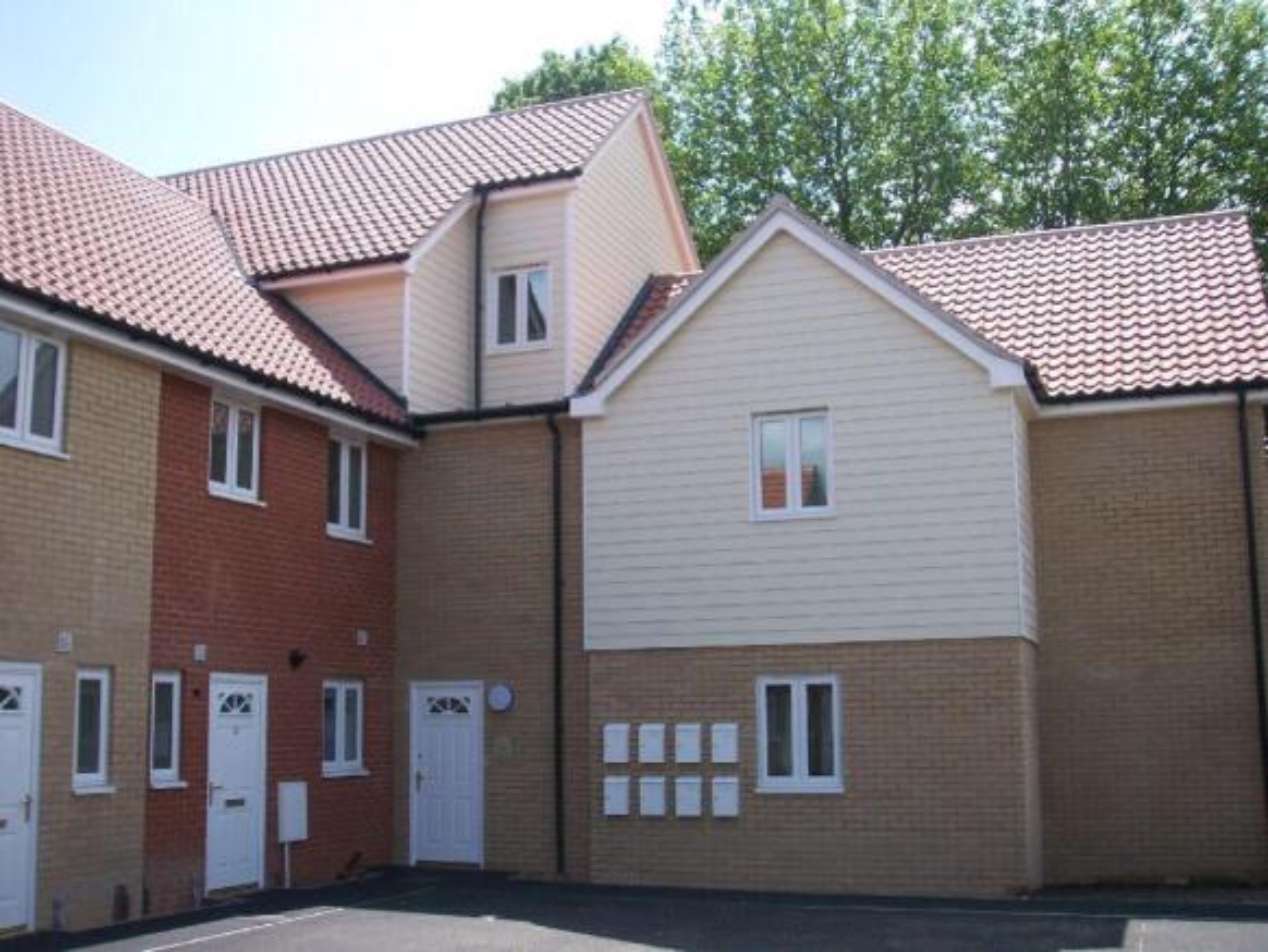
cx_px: 634
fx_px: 1393
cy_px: 476
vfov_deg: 37.7
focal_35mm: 38
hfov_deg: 49.0
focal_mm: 6.3
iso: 64
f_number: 3.9
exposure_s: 1/320
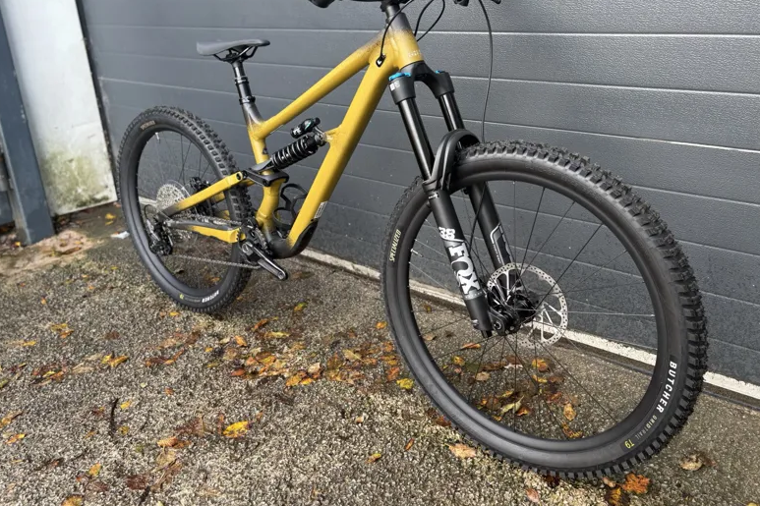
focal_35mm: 28
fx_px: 591
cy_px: 222
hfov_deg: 65.5
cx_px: 388
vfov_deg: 46.3
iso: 64
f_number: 1.6
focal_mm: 5.96
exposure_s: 1/121
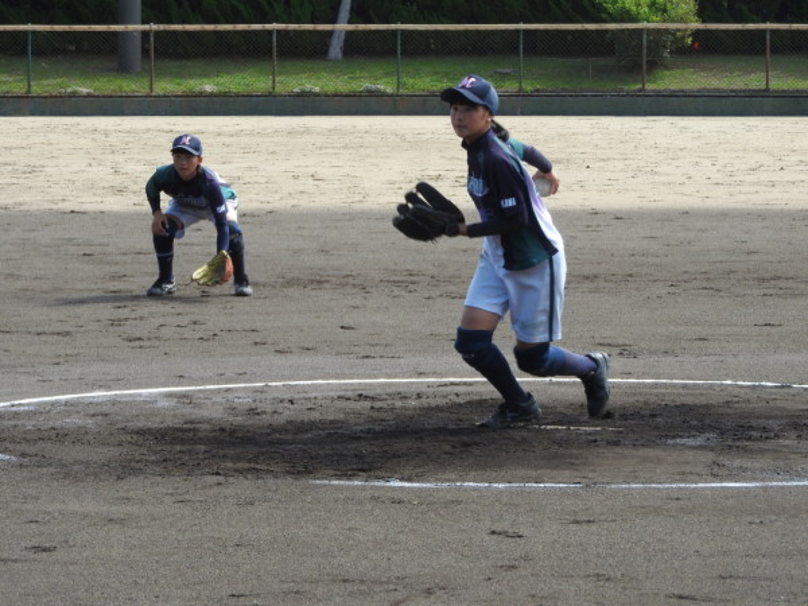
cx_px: 404
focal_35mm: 200
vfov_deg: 7.4
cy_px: 303
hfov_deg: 9.9
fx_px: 4668
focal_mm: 35.8
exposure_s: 1/320
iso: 100
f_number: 5.3
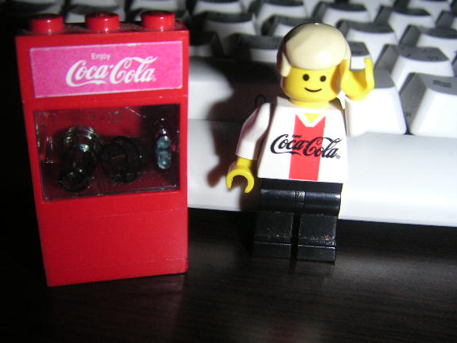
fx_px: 554
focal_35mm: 42
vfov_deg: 34.3
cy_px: 165
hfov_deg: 44.8
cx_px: 216
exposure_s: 1/45
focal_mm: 6
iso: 160
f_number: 6.7
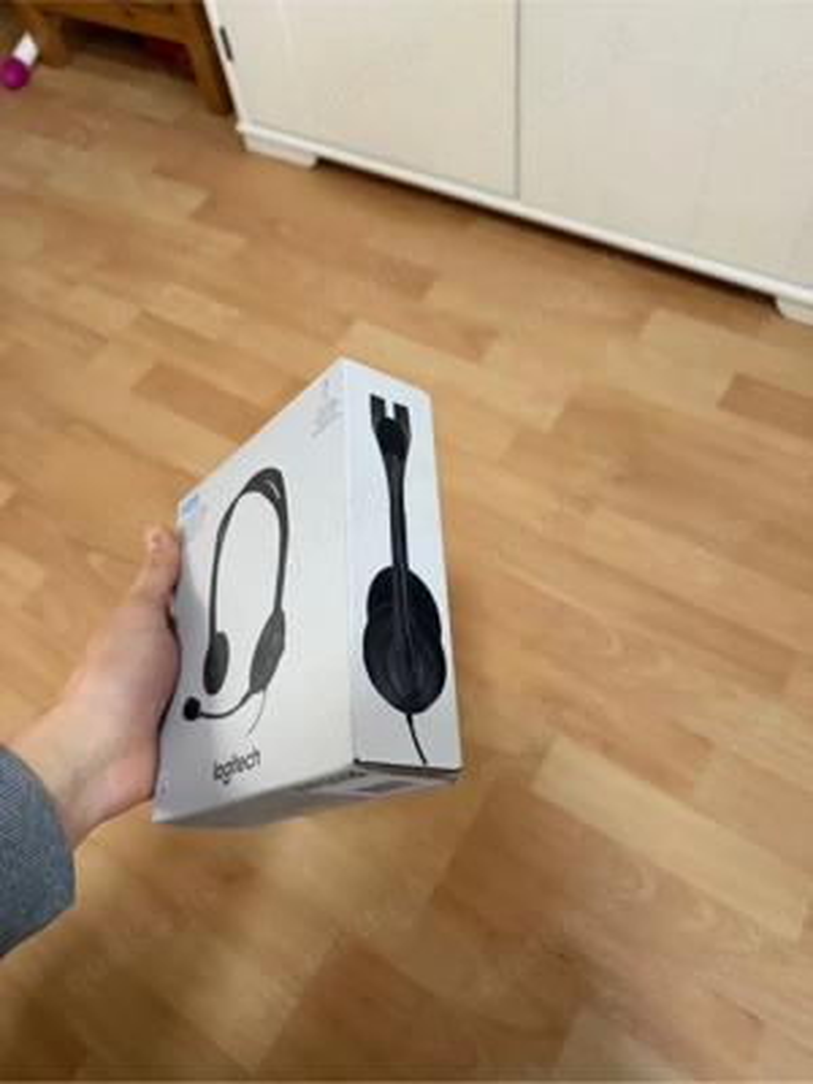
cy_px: 542
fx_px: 752
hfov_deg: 56.8
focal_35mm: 24
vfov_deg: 71.6
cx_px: 406
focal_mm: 6.76
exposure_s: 1/60
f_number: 1.78
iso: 640
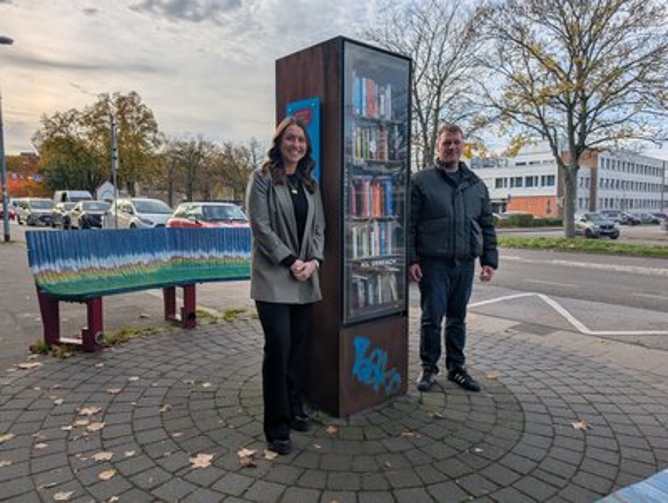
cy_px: 252
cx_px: 334
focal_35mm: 24
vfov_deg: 56.9
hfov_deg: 71.5
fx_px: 464
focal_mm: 6.9
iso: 21
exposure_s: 1/8333
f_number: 1.68
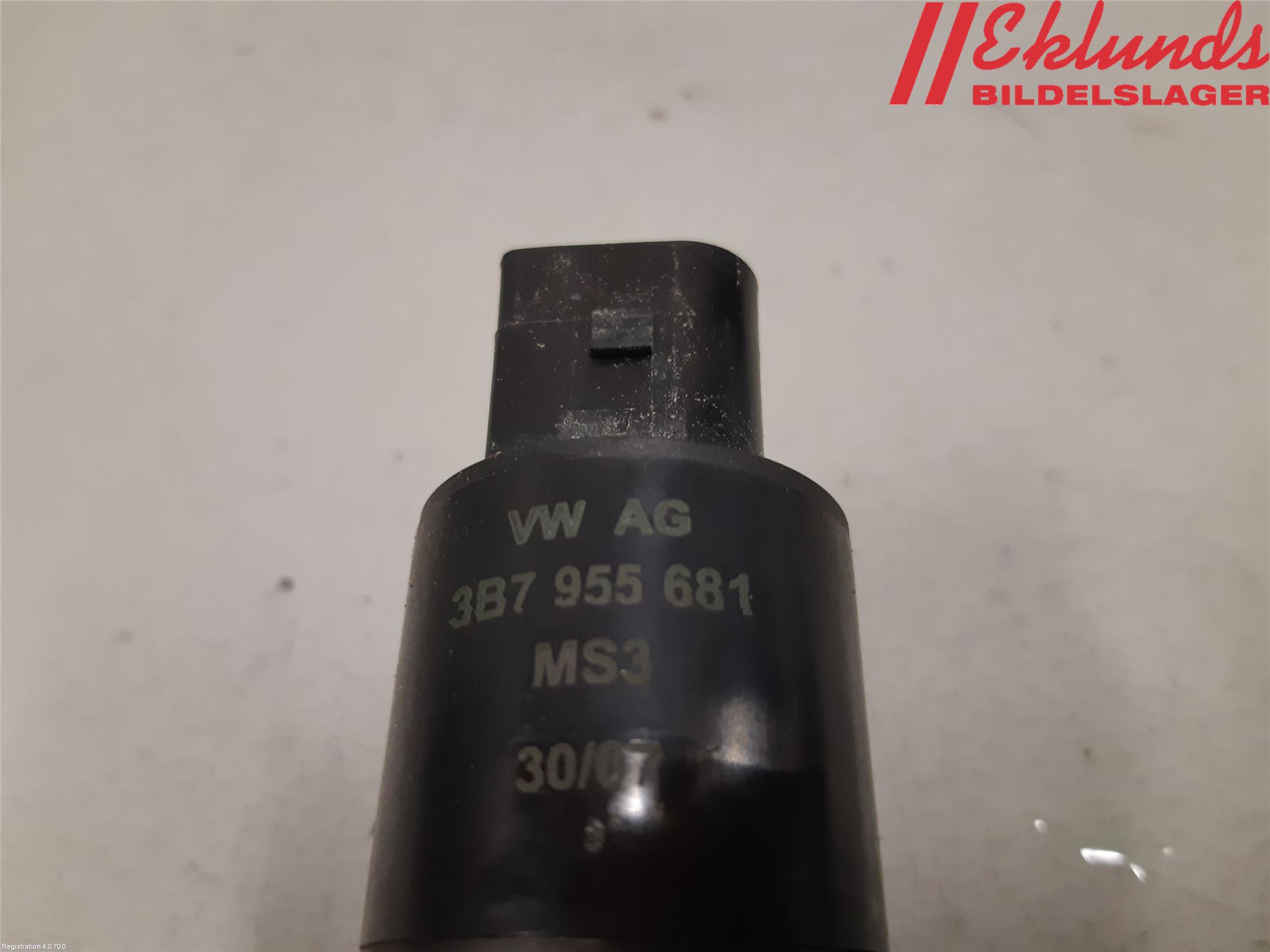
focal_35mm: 26
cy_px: 476
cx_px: 635
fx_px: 954
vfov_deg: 53.1
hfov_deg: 67.3
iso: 200
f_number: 1.7
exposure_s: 1/50
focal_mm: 3.93
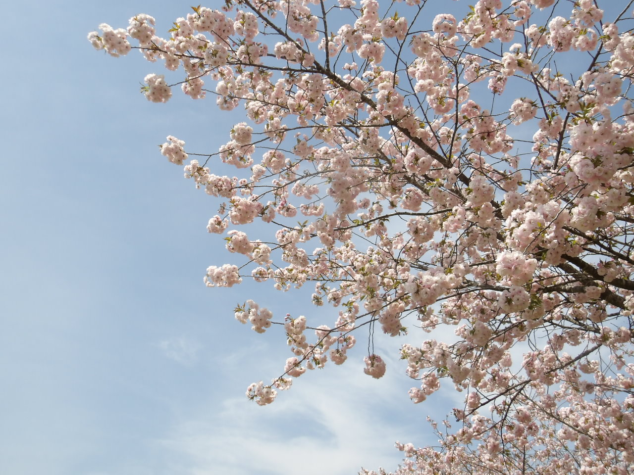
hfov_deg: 54.0
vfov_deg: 41.8
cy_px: 238
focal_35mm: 34
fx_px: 623
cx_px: 317
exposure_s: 1/1359
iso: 100
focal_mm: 6.1
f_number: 3.3
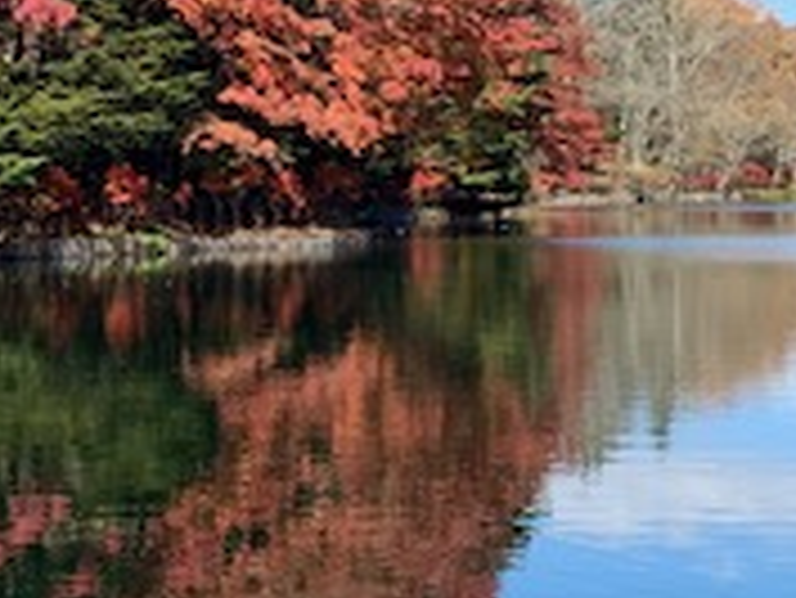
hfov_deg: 20.8
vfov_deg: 15.6
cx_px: 495
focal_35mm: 94
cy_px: 67
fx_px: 2163
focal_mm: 4.25
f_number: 1.8
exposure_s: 1/1205
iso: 25
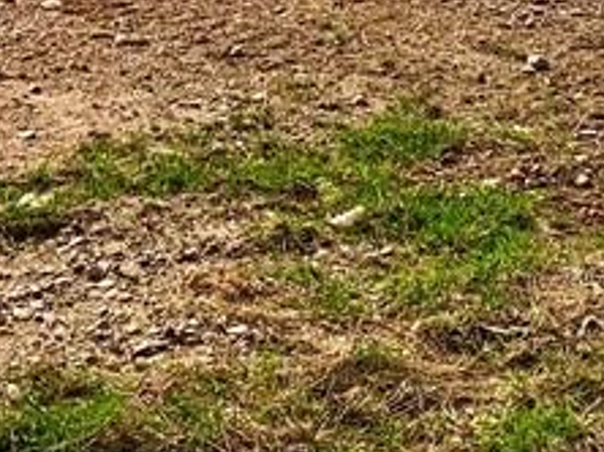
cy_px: -349
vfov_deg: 11.5
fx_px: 2092
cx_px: 226
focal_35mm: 120
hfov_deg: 16.4
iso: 25
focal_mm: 4.25
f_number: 1.8
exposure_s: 1/5405
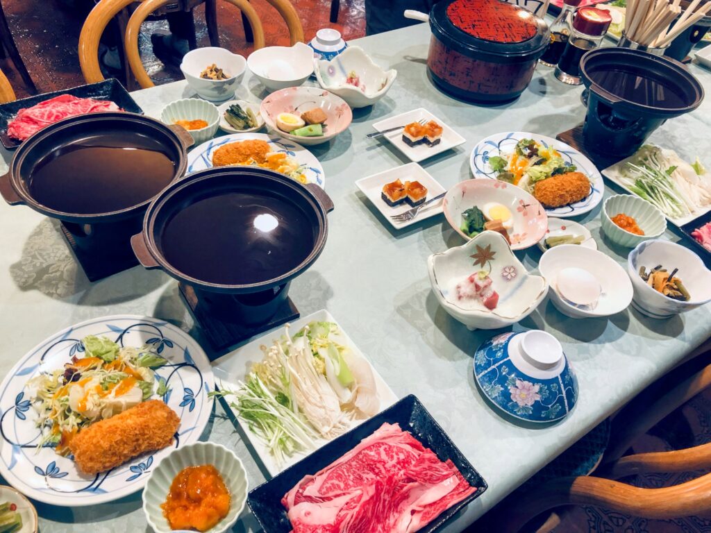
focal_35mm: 28
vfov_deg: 49.7
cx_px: 356
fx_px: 575
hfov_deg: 63.4
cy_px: 266
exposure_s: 1/15
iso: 50
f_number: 1.8
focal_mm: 4
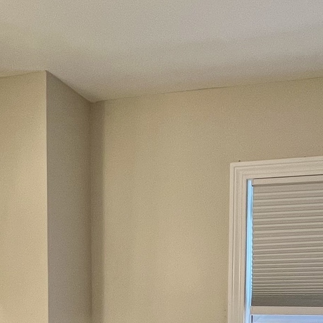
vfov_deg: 29.5
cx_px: 204
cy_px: 371
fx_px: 538
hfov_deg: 33.2
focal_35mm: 51
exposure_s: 1/120
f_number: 1.8
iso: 100
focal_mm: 1.57
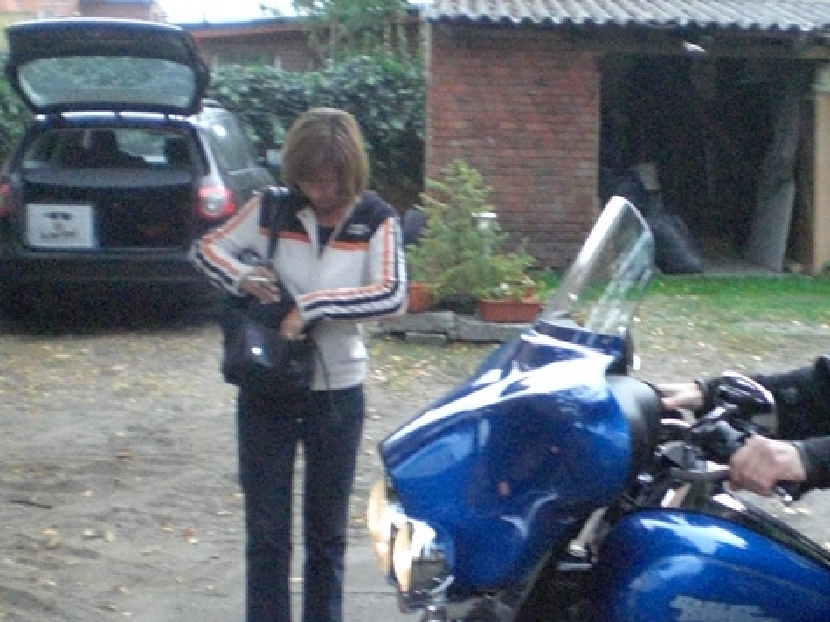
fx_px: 1534
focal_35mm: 64
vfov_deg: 22.8
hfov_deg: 30.1
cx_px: 552
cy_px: 439
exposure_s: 1/100
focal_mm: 6.3
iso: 800
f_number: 3.1
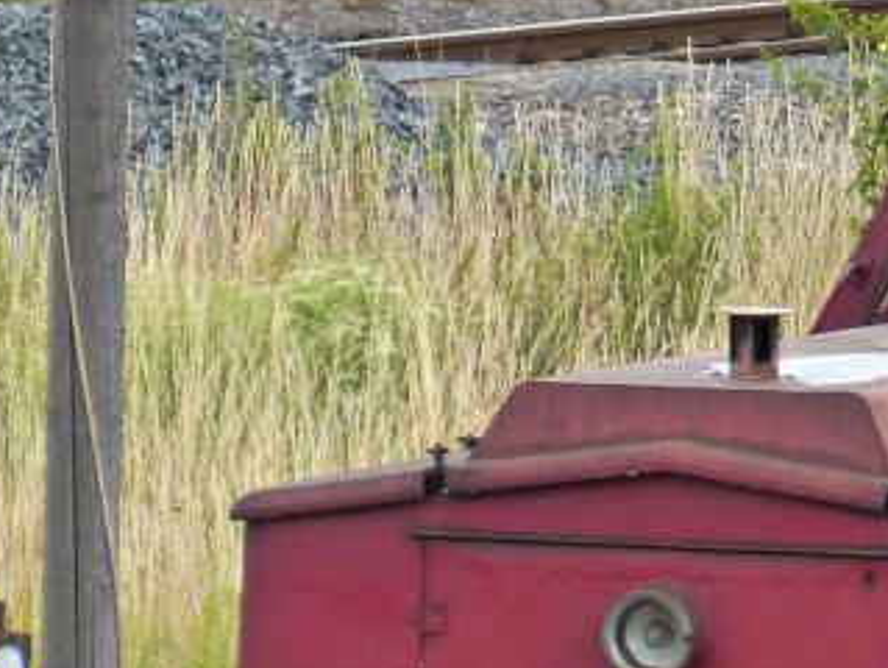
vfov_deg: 1.2
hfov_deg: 1.6
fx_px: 32025
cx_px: 1495
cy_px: 1155
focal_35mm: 1247
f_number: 4.1
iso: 100
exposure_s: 1/250
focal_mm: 59.7
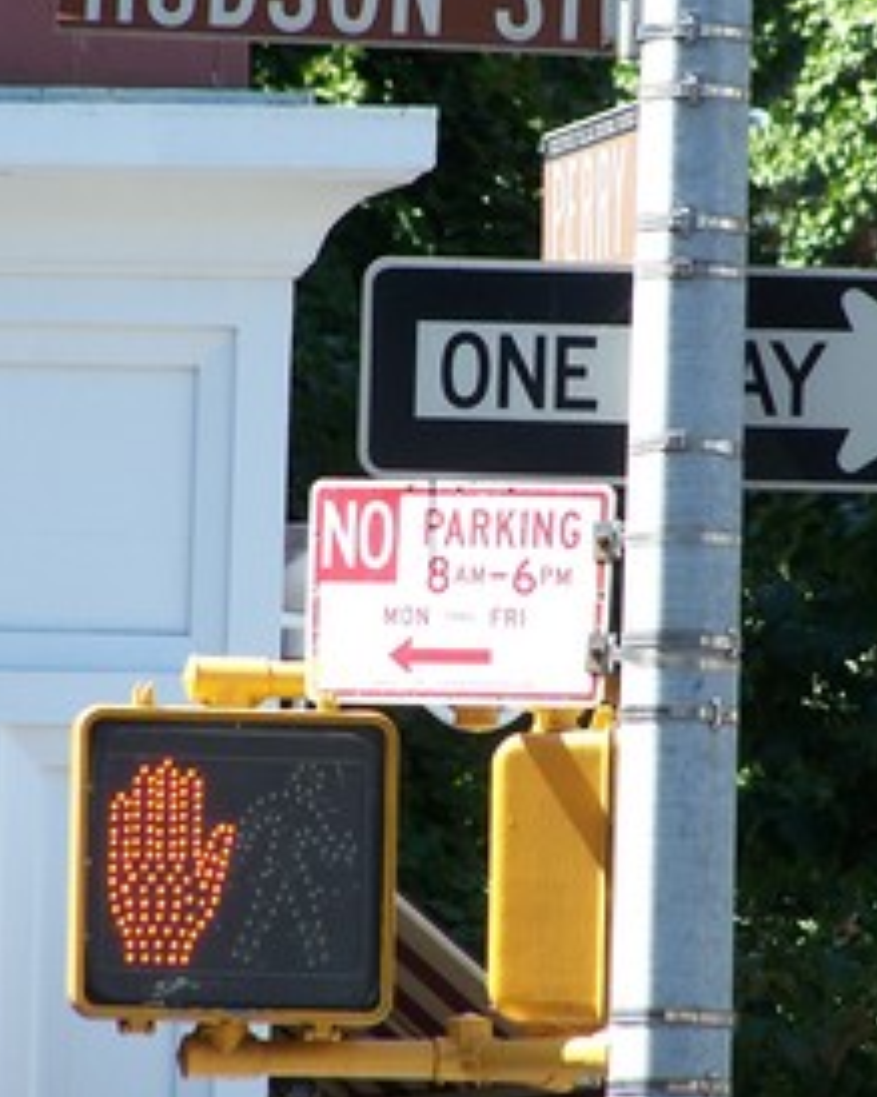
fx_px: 16491
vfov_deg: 3.8
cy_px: 444
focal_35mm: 508
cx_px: 513
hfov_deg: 3.0
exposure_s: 1/250
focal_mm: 52.6
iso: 100
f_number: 3.6
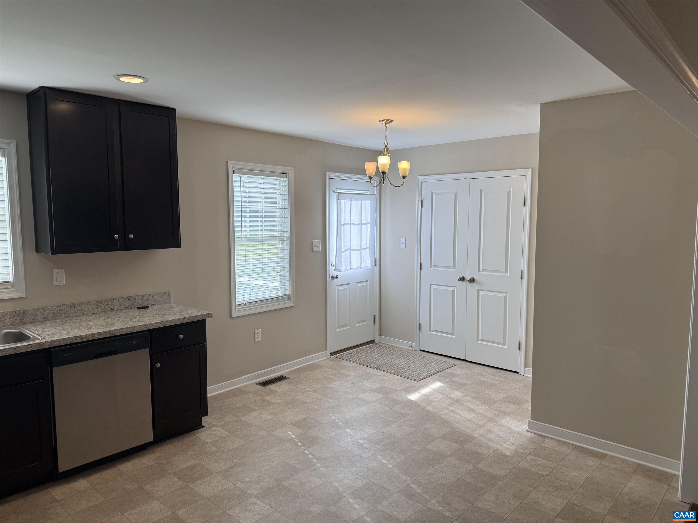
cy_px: 262
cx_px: 349
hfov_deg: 71.6
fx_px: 484
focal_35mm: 24
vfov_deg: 56.8
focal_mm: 6.76
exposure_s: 1/348
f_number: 1.78
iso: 100
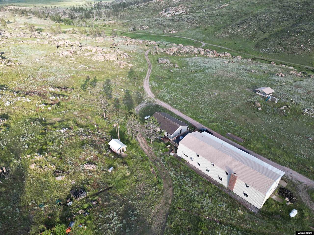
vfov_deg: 56.8
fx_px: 218
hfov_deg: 71.6
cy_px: 118
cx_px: 157
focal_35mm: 24
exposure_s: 1/725
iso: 140
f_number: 1.7
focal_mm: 6.72
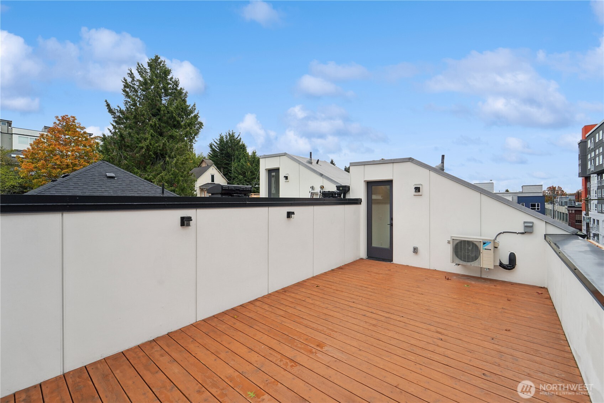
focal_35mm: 14
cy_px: 202
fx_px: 235
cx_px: 302
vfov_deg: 81.2
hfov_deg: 104.3
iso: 200
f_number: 8
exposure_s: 1/200
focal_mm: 14
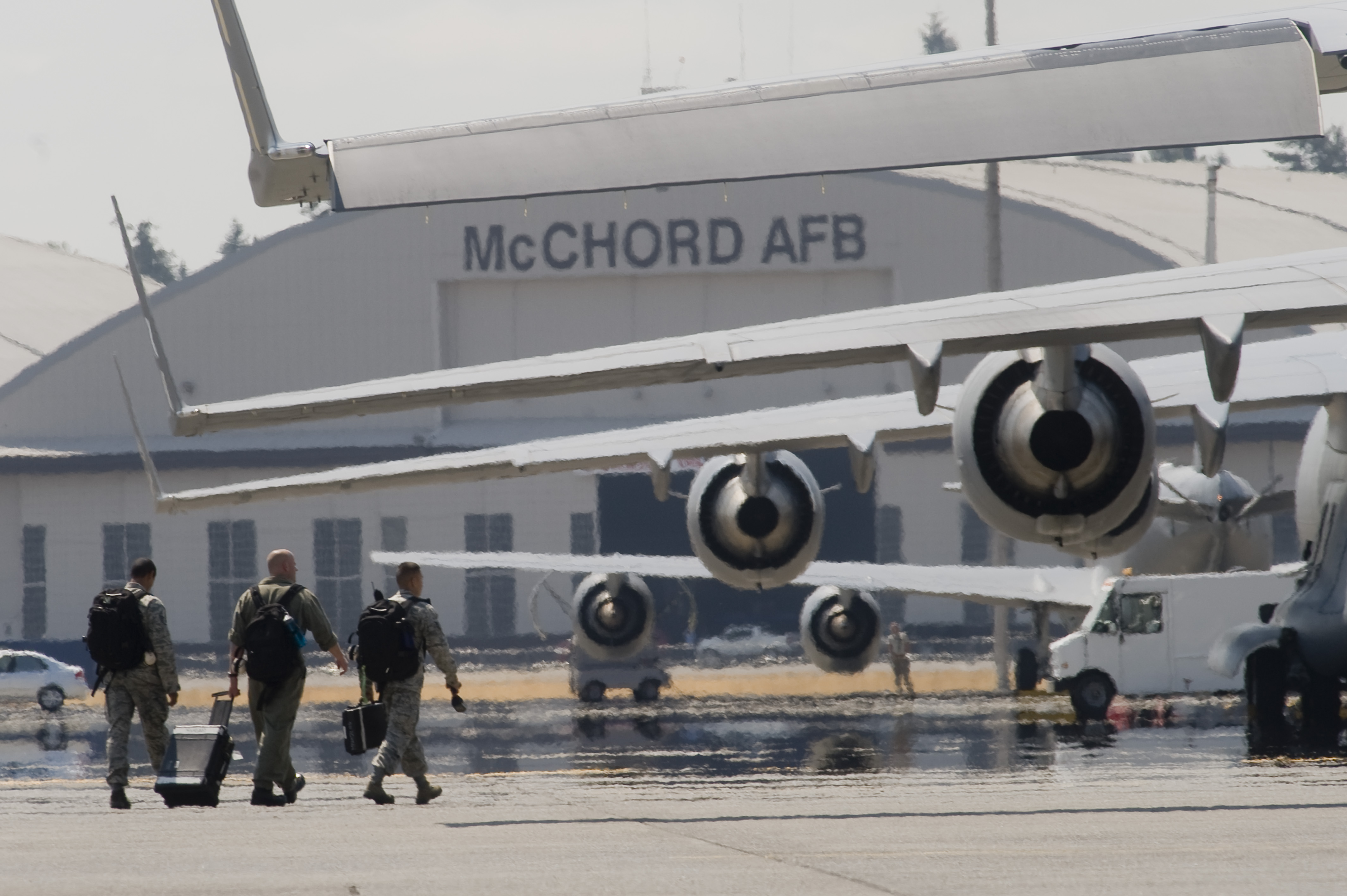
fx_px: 15705
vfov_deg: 3.3
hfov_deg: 4.9
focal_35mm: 420
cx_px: 674
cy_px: 448
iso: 200
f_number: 11
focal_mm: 420
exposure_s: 1/320
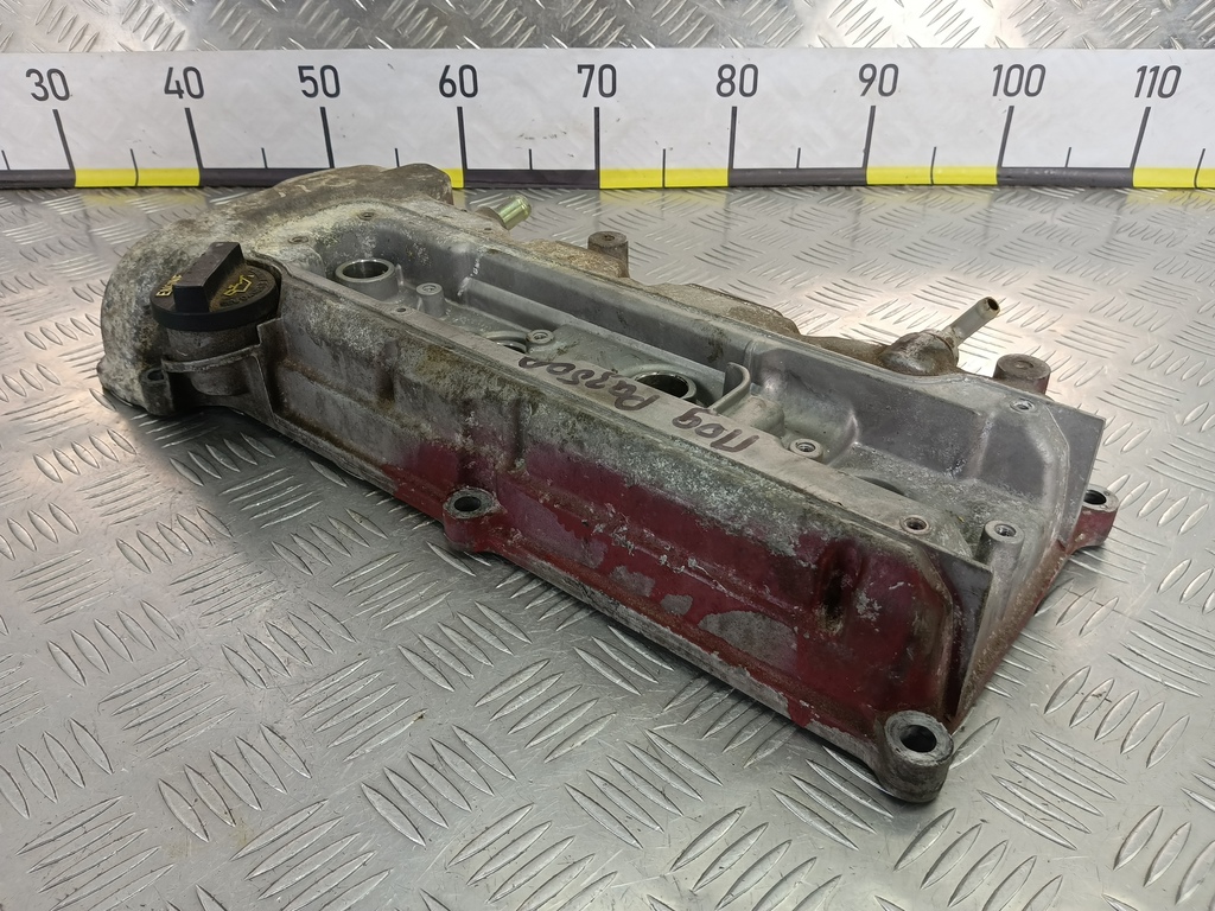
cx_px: 608
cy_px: 456
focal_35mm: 27
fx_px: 948
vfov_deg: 51.4
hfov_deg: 65.3
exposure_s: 1/50
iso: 78
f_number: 1.6
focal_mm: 4.11
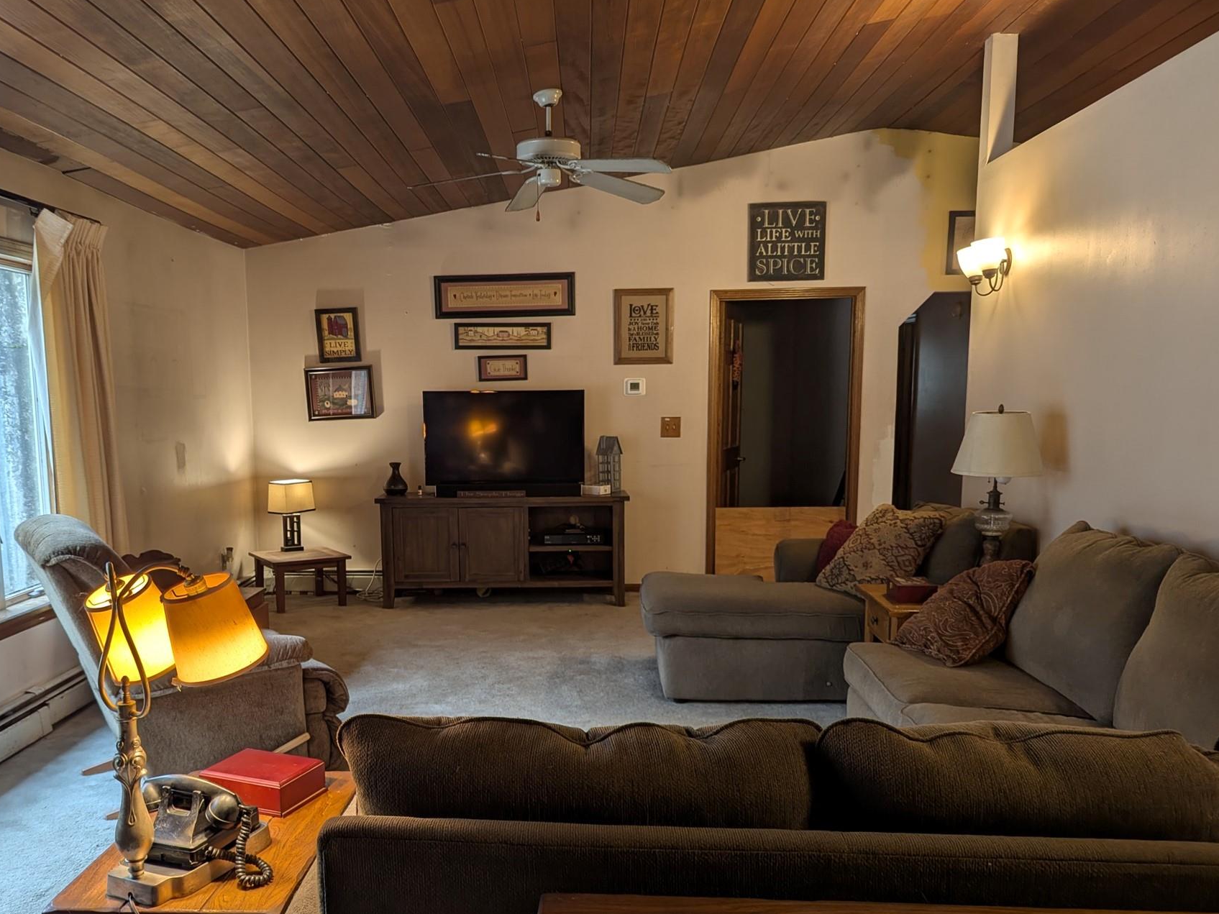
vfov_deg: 48.0
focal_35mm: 29
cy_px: 544
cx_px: 544
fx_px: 1021
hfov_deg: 61.5
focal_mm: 6.81
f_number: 1.85
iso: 46
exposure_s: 1/32.7
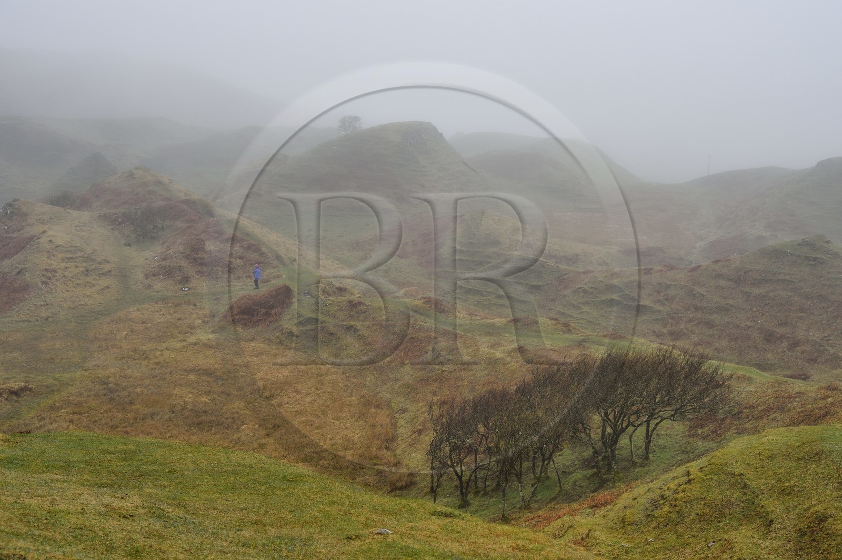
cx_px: 421
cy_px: 280
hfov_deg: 39.6
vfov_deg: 26.9
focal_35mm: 50
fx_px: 1168
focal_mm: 50
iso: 400
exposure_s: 1/200
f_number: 9
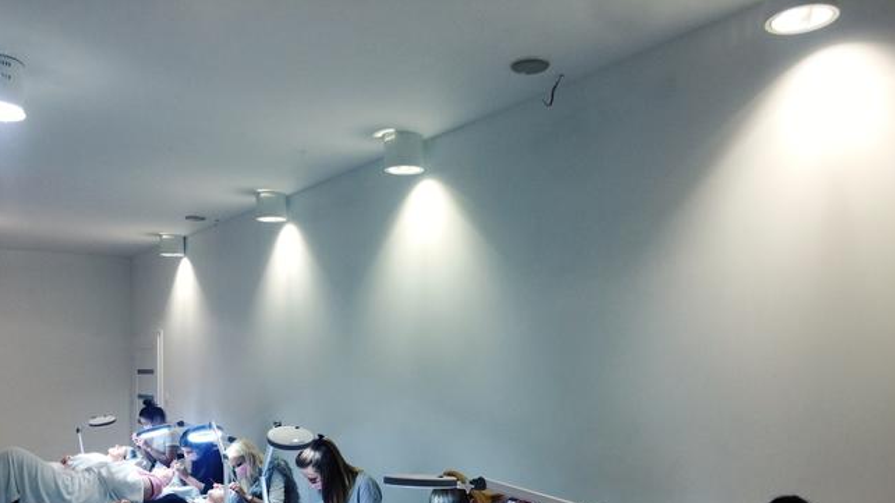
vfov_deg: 36.3
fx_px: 759
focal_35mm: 32
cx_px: 449
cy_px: 338
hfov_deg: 61.0
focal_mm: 4.15
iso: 40
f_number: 2.2
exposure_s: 1/33
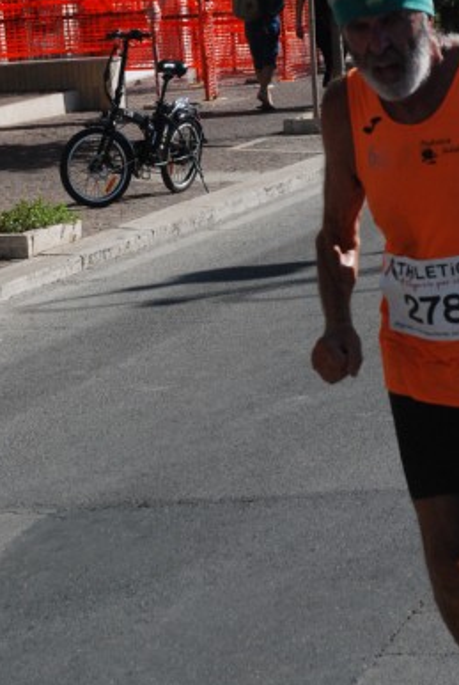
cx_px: 283
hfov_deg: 8.9
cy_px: 259
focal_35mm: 154
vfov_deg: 13.3
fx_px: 2932
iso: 1000
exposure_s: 1/2000
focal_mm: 66
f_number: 8
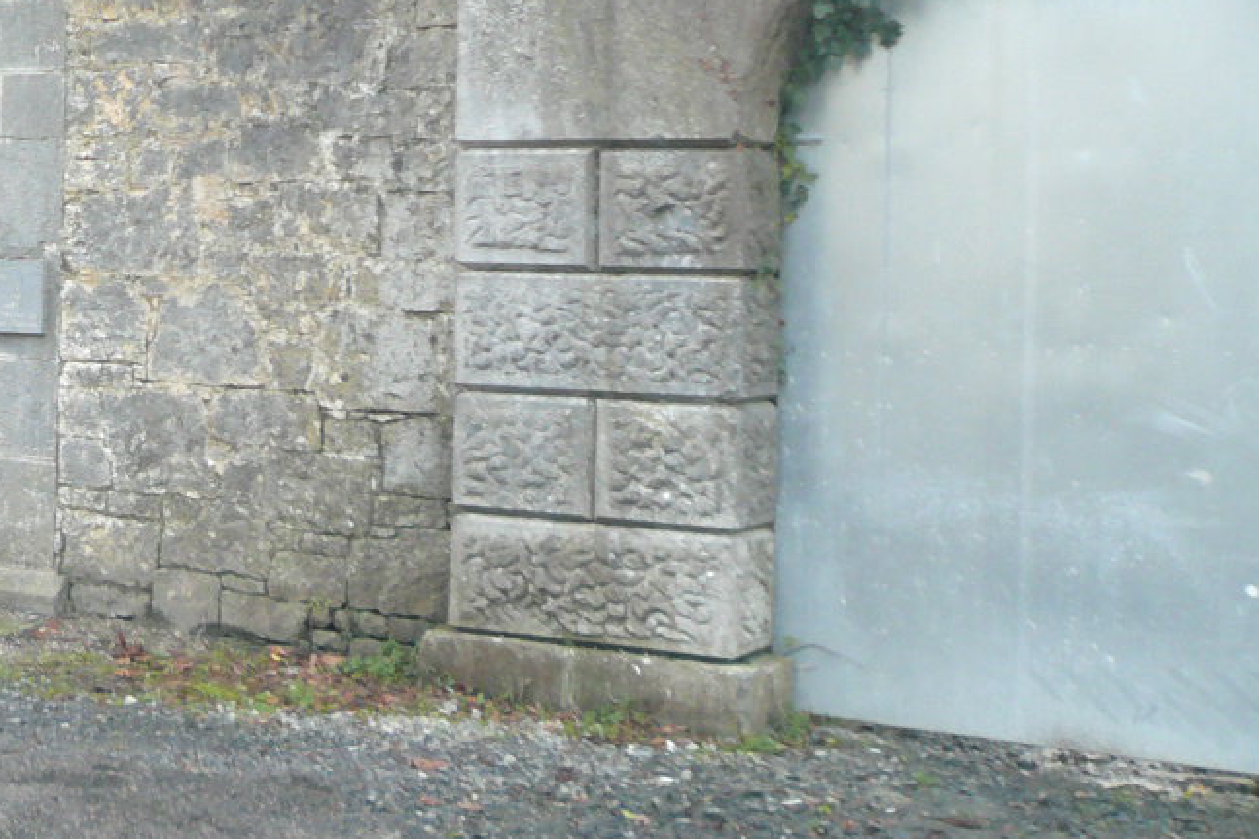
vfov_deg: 18.9
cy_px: 288
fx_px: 2517
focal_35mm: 72
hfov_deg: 25.7
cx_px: -165
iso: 100
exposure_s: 1/50
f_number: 2.8
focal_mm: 4.6
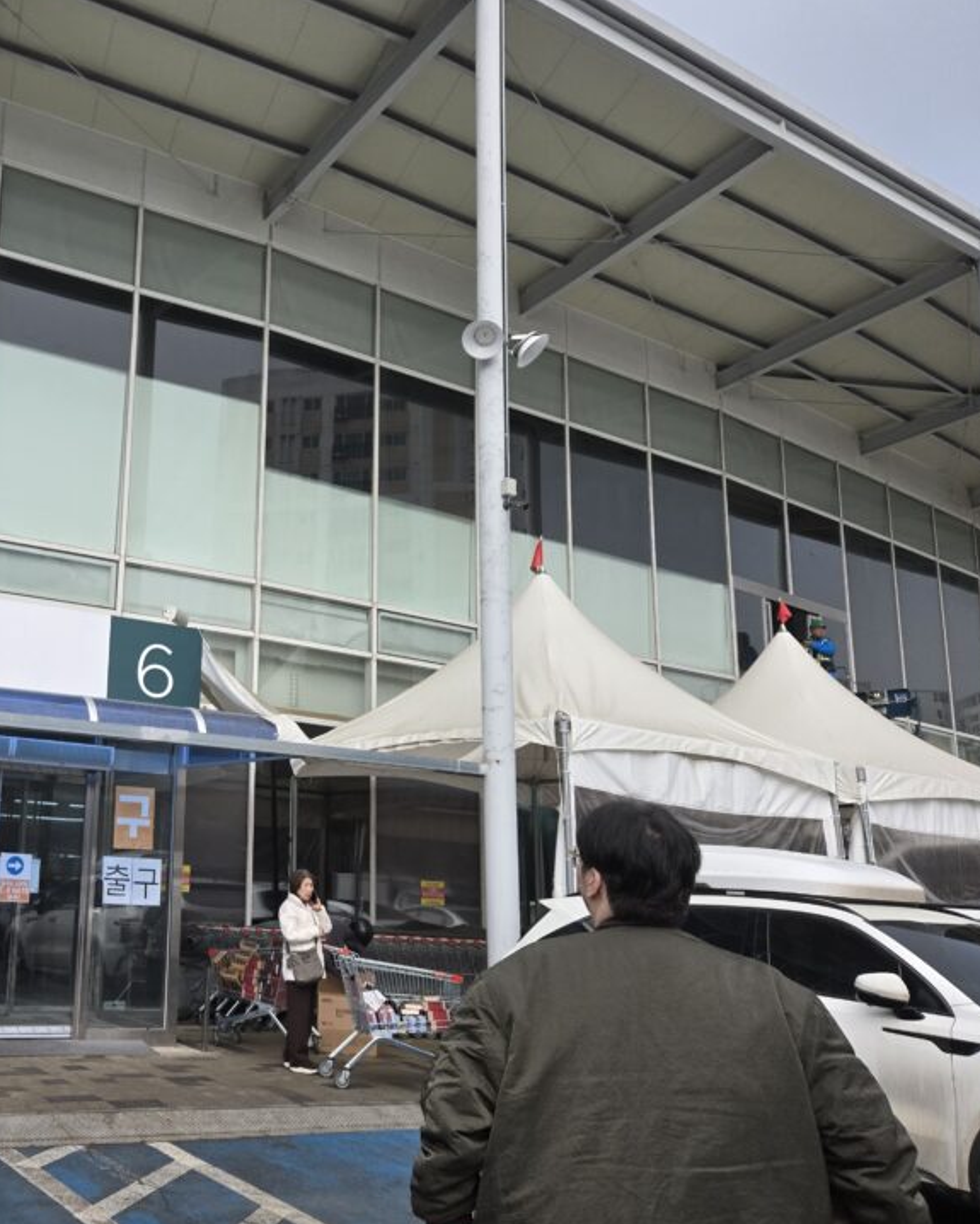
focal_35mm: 32
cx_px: 147
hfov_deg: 42.9
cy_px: 610
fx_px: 1159
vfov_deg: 55.6
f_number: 1.8
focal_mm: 5.4
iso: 80
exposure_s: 1/2921
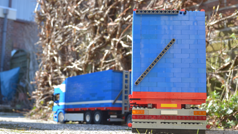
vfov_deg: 22.2
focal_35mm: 54
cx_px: 118
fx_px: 341
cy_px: 70
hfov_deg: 38.5
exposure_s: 1/250
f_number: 8
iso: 400
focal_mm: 34
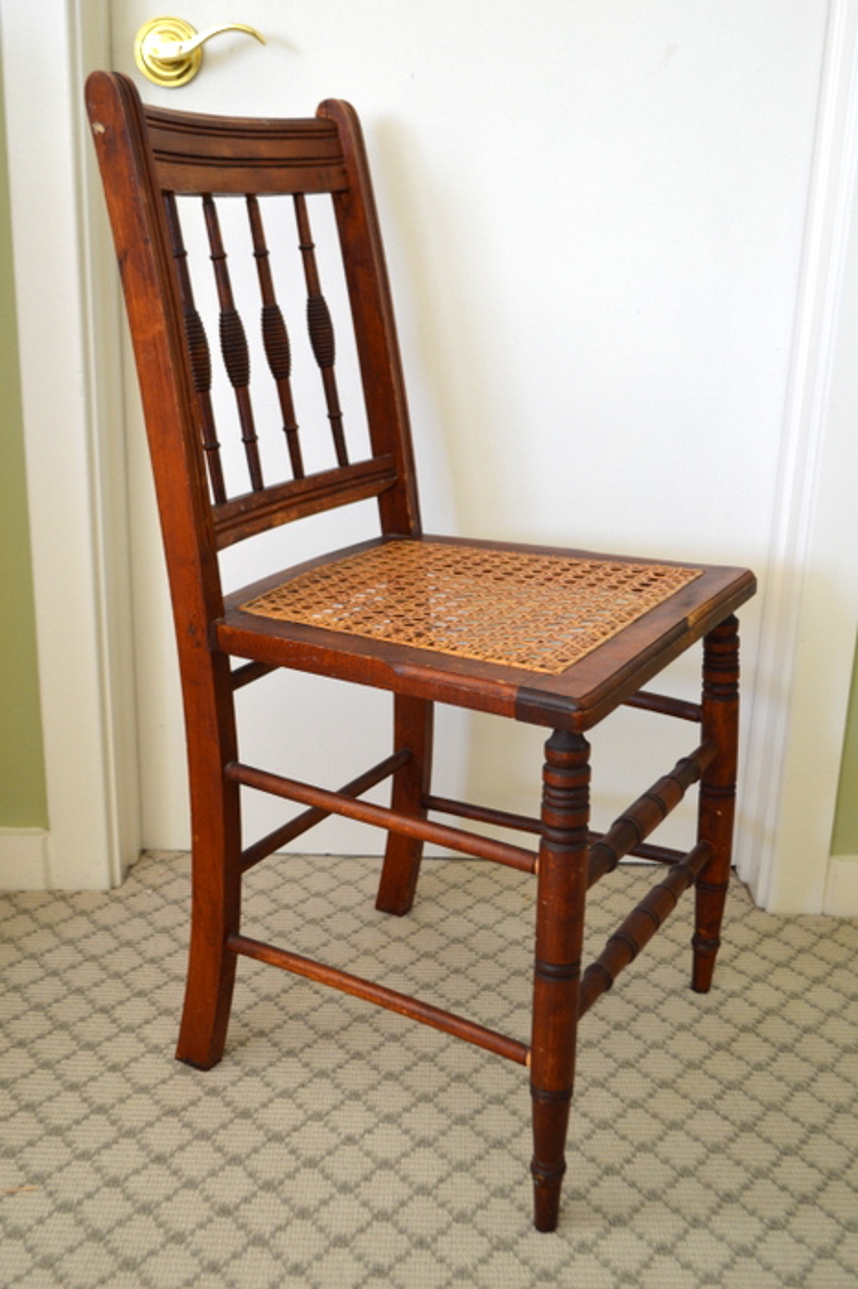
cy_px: 644
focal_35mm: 39
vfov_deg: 49.6
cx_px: 429
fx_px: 1396
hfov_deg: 34.2
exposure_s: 1/20
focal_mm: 26
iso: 400
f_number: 4.2
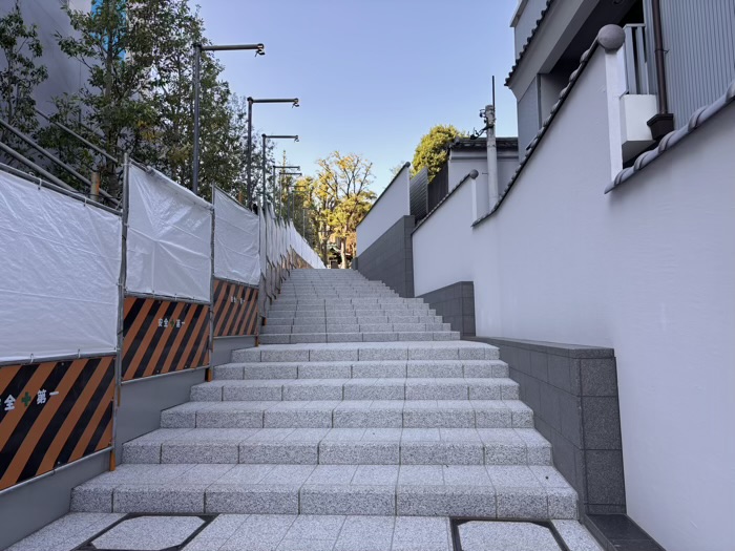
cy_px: 276
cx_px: 368
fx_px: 552
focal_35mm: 26
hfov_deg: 67.3
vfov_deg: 53.1
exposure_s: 1/608
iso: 50
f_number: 1.6
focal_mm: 5.96
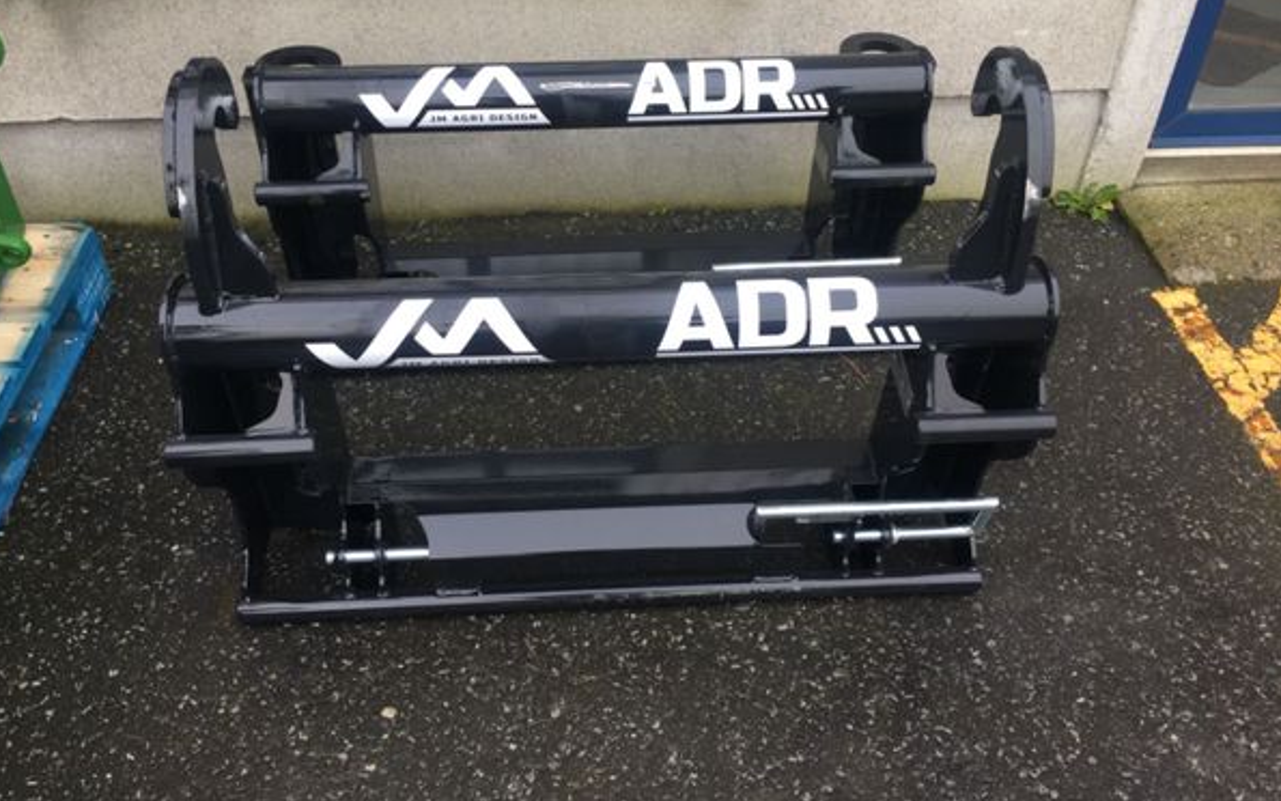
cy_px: 323
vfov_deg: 40.4
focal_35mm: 31
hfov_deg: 61.2
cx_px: 637
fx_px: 1082
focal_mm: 4.15
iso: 25
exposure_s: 1/100
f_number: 2.2
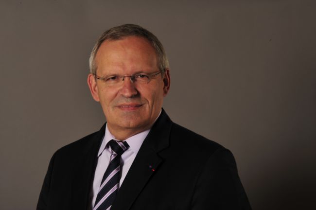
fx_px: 1052
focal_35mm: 120
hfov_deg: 17.1
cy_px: 105
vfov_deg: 11.4
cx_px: 158
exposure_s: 1/250
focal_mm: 120
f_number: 18
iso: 250
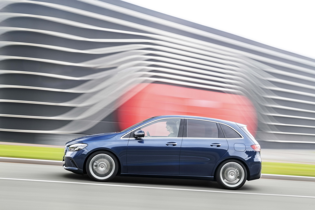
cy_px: 105
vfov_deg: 29.9
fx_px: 394
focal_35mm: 45
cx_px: 158
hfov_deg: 43.6
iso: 100
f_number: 22
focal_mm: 45
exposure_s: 2.5
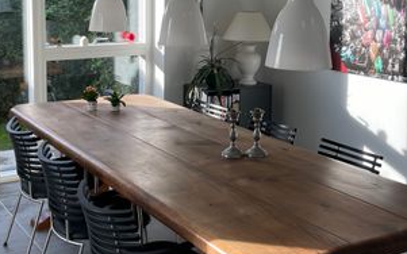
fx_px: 610
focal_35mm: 55
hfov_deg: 36.9
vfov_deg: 23.2
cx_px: 183
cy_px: 54
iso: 32
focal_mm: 4.2
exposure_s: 1/295
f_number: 1.6
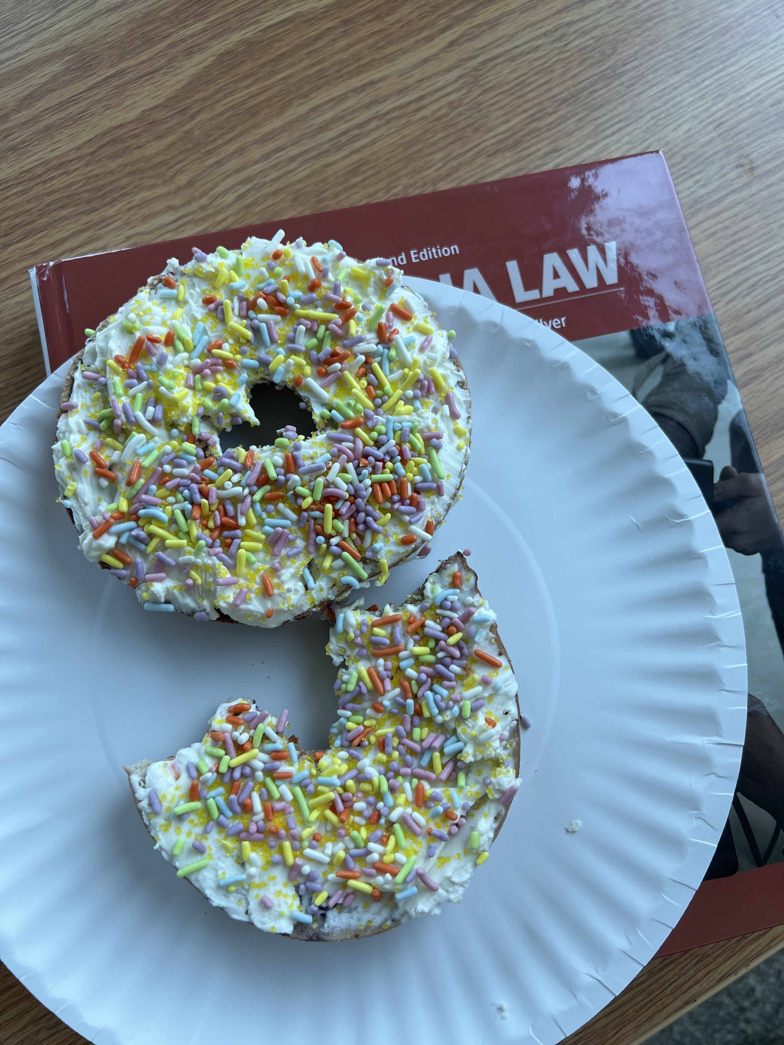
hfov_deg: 53.1
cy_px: 522
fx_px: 785
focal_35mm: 26
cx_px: 392
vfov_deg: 67.3
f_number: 1.5
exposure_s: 1/176
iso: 40
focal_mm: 5.7
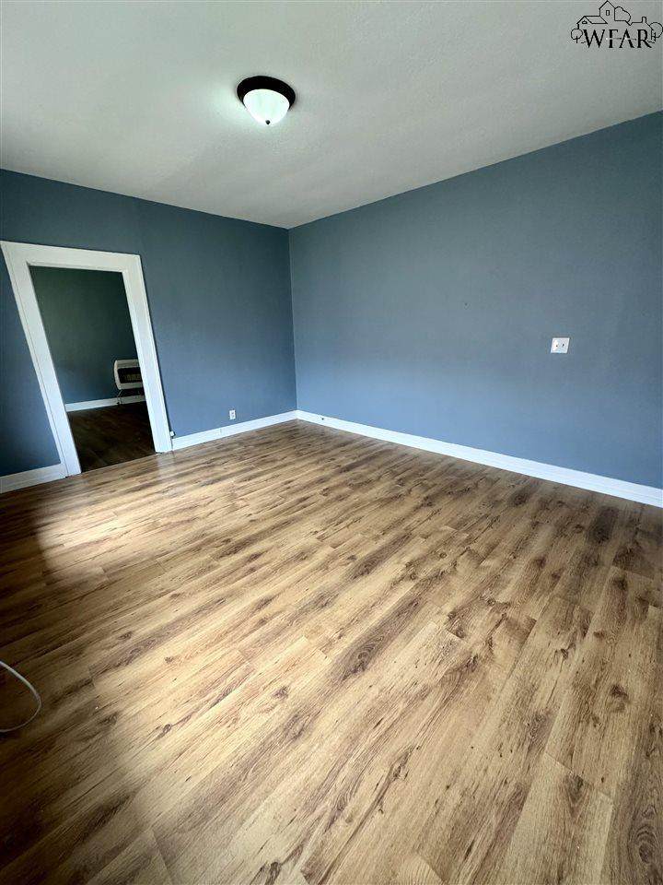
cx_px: 332
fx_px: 358
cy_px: 442
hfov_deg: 85.7
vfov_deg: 102.1
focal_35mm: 14
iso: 320
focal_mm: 2.22
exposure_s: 1/86
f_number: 2.2
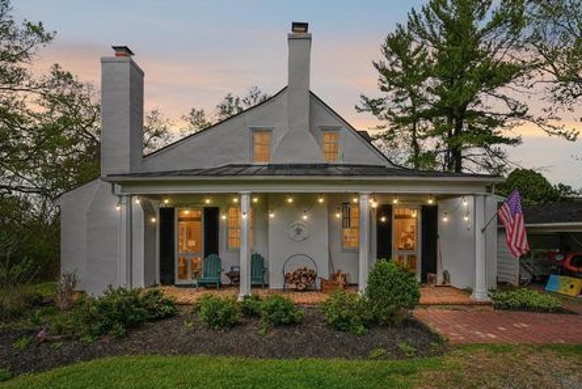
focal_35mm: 18
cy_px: 198
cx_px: 296
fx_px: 291
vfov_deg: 67.5
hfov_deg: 89.9
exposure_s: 1/125
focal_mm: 16
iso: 80
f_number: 5
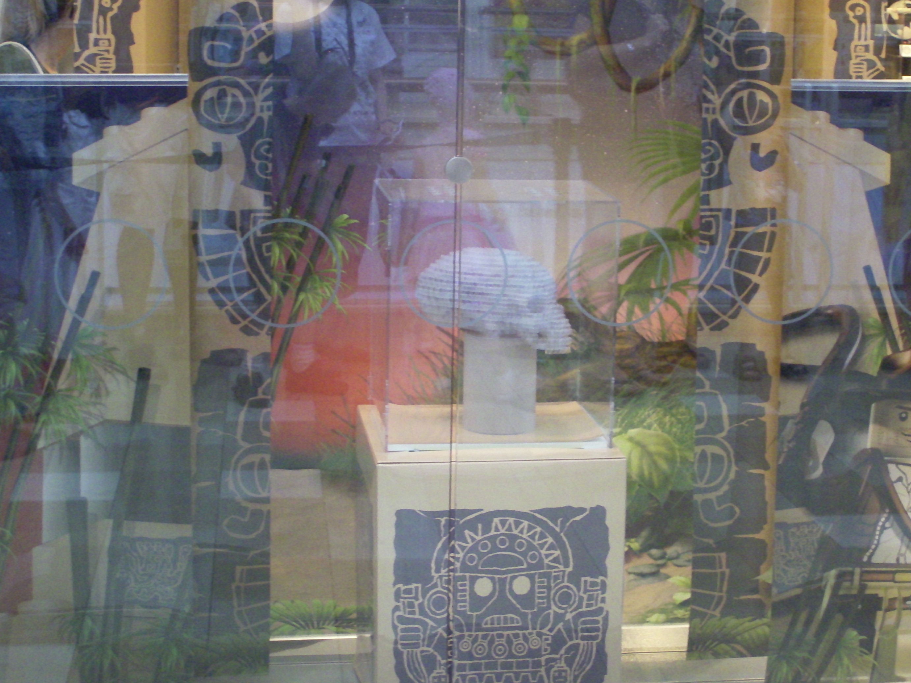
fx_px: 1869
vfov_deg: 20.7
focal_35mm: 71
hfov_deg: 27.4
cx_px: 490
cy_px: 317
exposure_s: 1/45
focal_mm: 11.89
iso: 400
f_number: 4
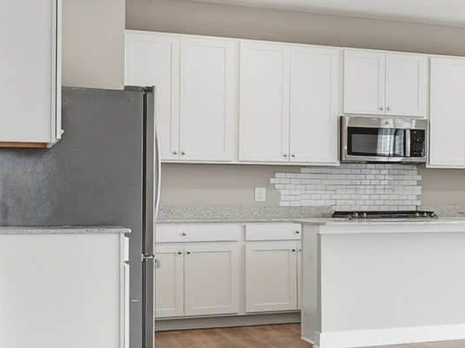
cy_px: 202
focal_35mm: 76
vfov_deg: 19.4
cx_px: 875
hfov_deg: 18.7
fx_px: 1020
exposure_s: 1/100
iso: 250
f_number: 9
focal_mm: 17
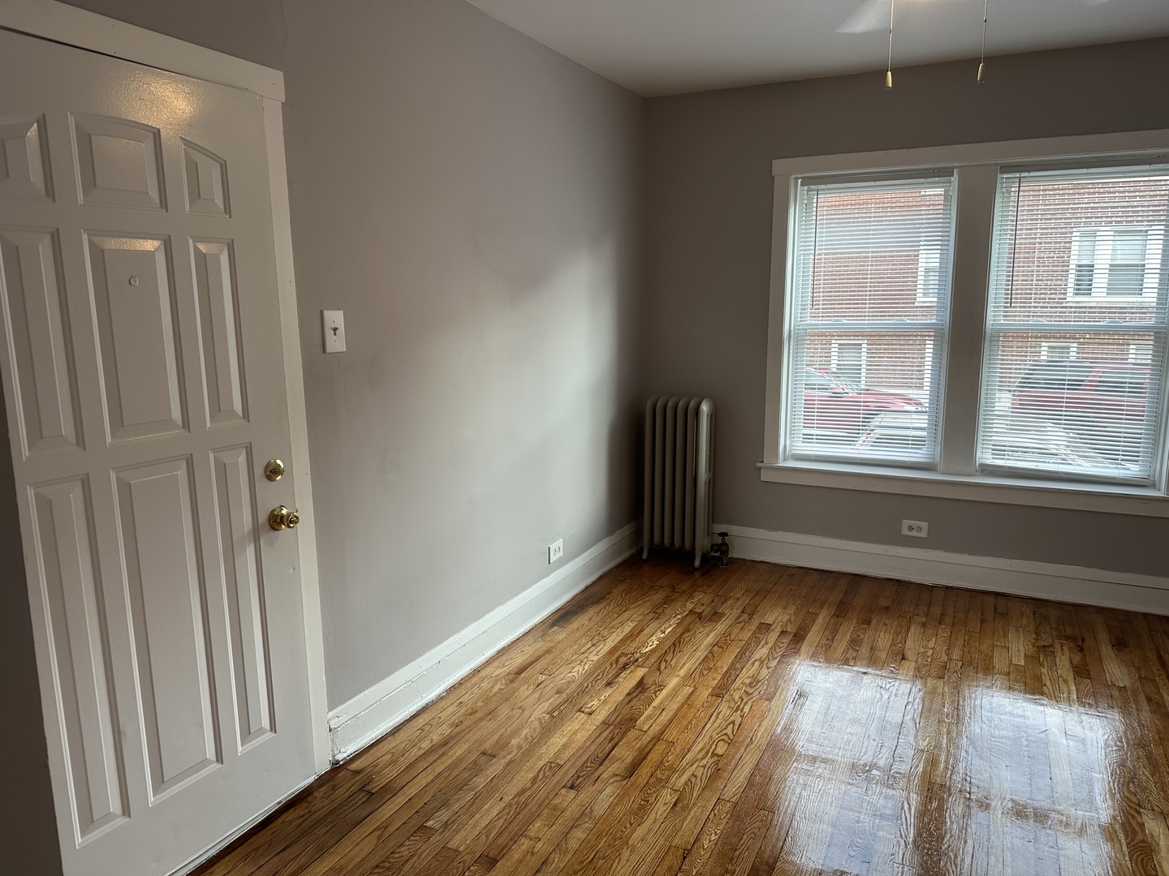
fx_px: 810
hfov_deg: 71.6
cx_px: 584
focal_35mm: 24
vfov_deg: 56.8
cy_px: 438
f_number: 1.78
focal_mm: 6.86
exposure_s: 1/120
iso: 125
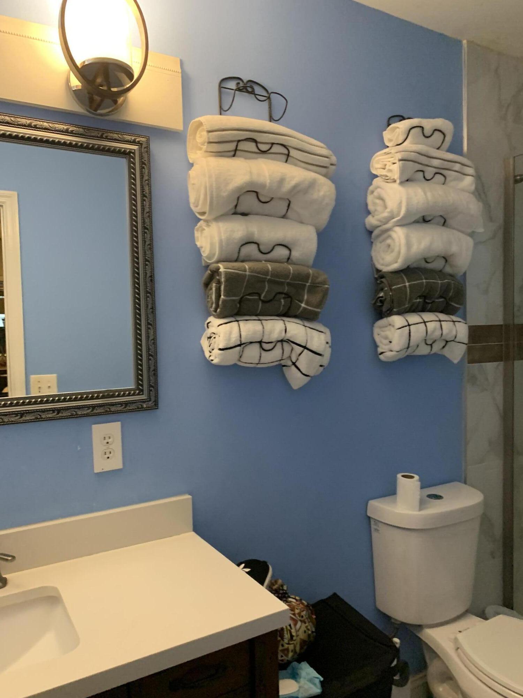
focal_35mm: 26
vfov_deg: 67.3
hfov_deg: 53.1
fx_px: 524
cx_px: 262
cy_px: 349
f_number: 1.8
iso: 400
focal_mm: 4.25
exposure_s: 1/35
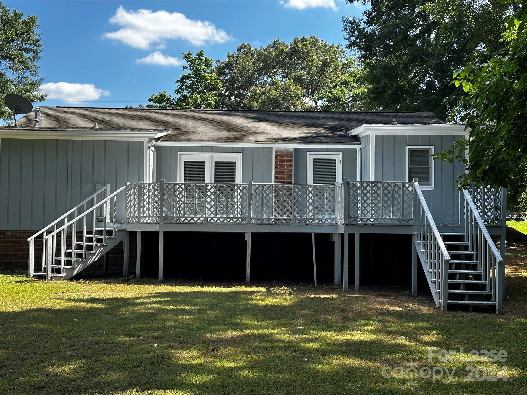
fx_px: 731
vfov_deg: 30.3
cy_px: 198
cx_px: 264
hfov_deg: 39.7
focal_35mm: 48
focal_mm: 6.86
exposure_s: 1/919
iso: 64
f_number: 1.78
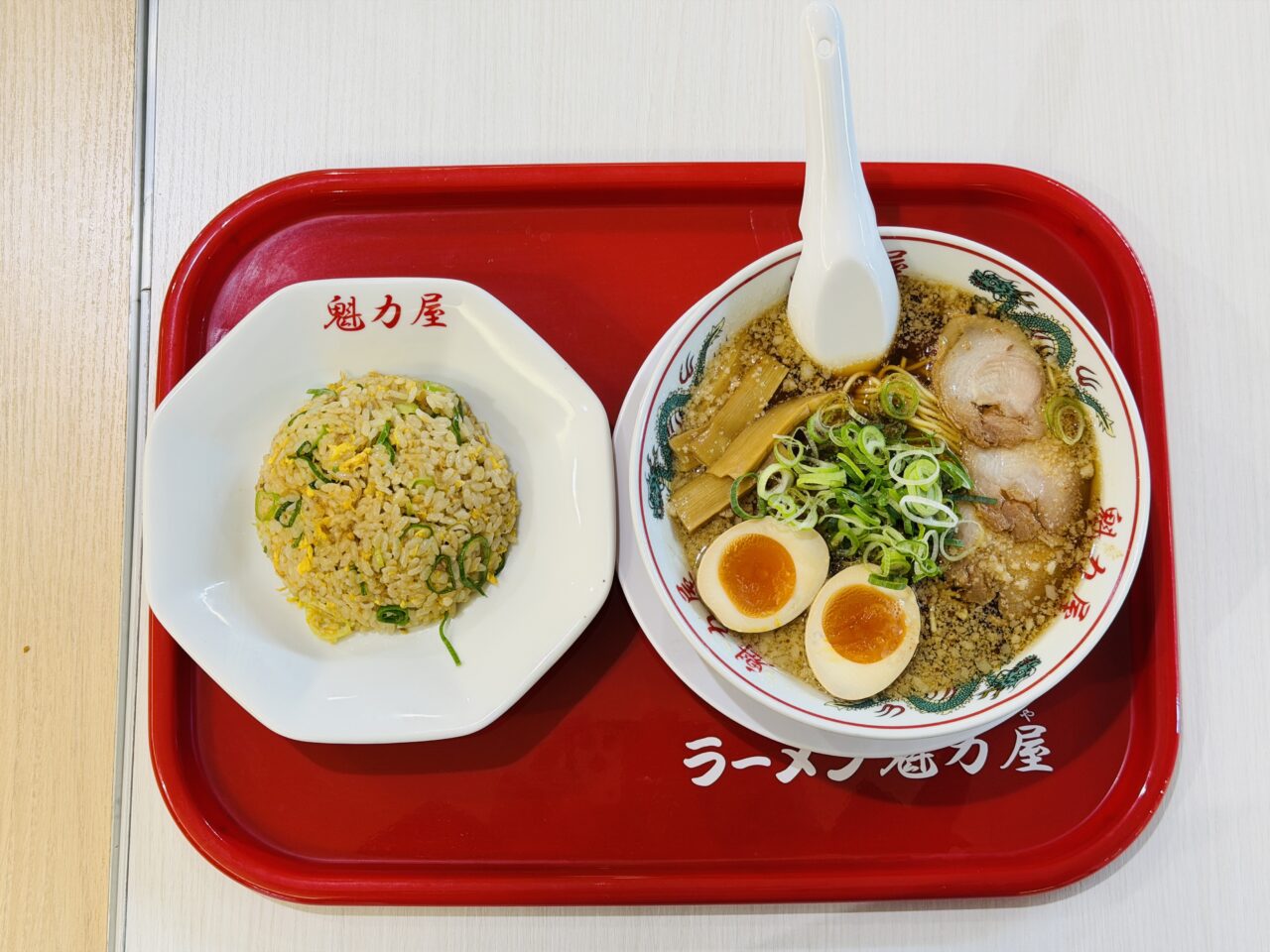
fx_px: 1761
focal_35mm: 48
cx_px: 635
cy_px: 476
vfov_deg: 30.3
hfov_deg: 39.7
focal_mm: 6.76
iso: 100
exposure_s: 1/60
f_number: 1.78
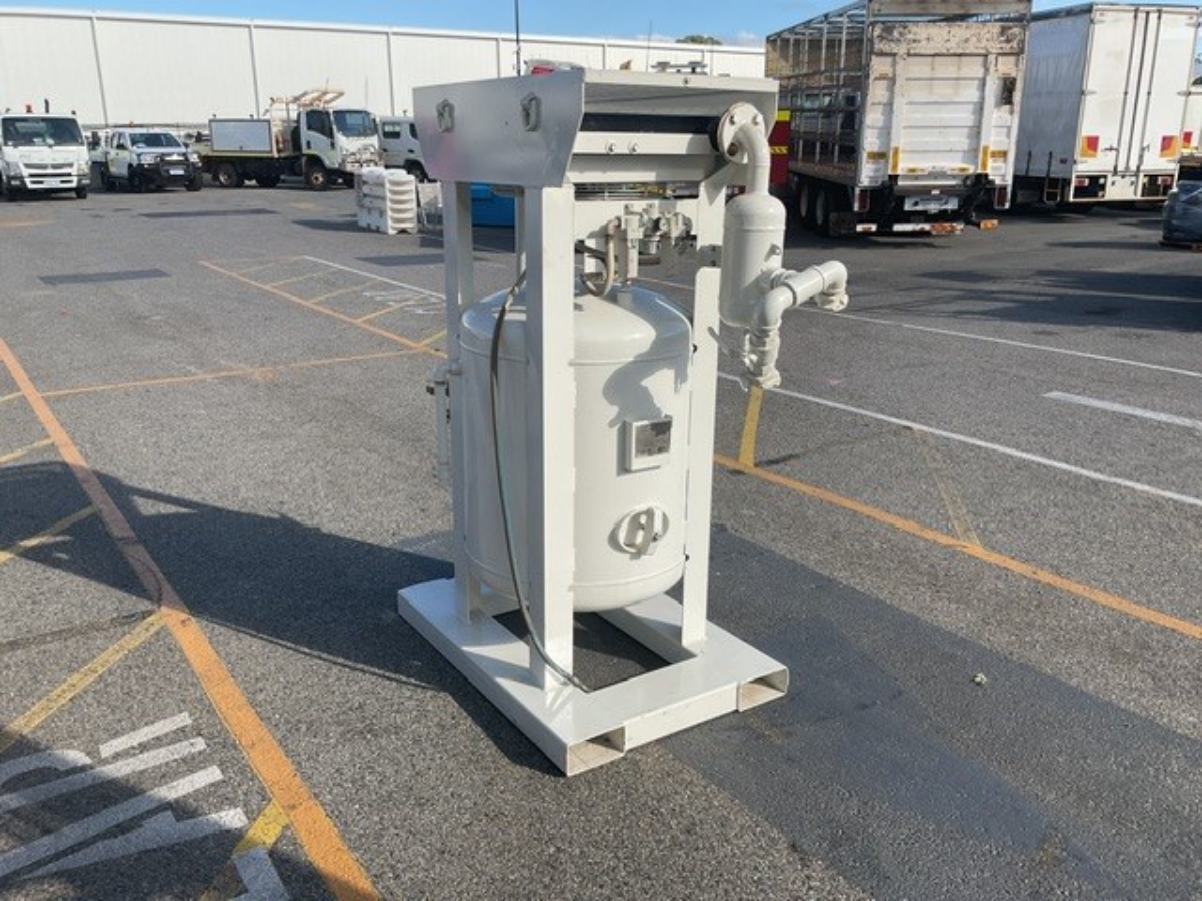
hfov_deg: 61.7
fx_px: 1007
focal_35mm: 29
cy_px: 450
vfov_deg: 48.2
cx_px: 601
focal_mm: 3
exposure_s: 1/1626
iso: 16
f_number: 1.8
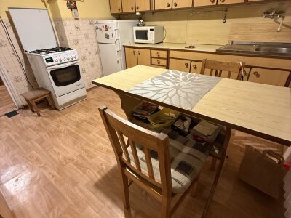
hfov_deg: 102.1
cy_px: 109
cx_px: 146
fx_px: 118
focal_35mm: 14
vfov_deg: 85.7
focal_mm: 2.22
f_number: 2.2
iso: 500
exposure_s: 1/50
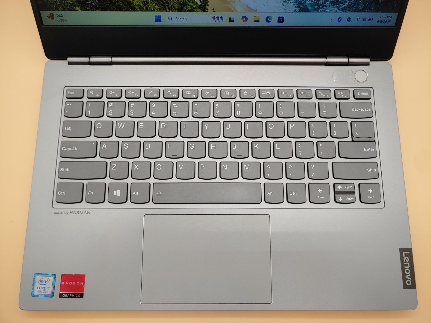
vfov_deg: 53.1
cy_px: 162
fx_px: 324
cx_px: 216
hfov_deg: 67.3
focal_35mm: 26
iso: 50
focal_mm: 4.36
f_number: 1.8
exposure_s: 1/174
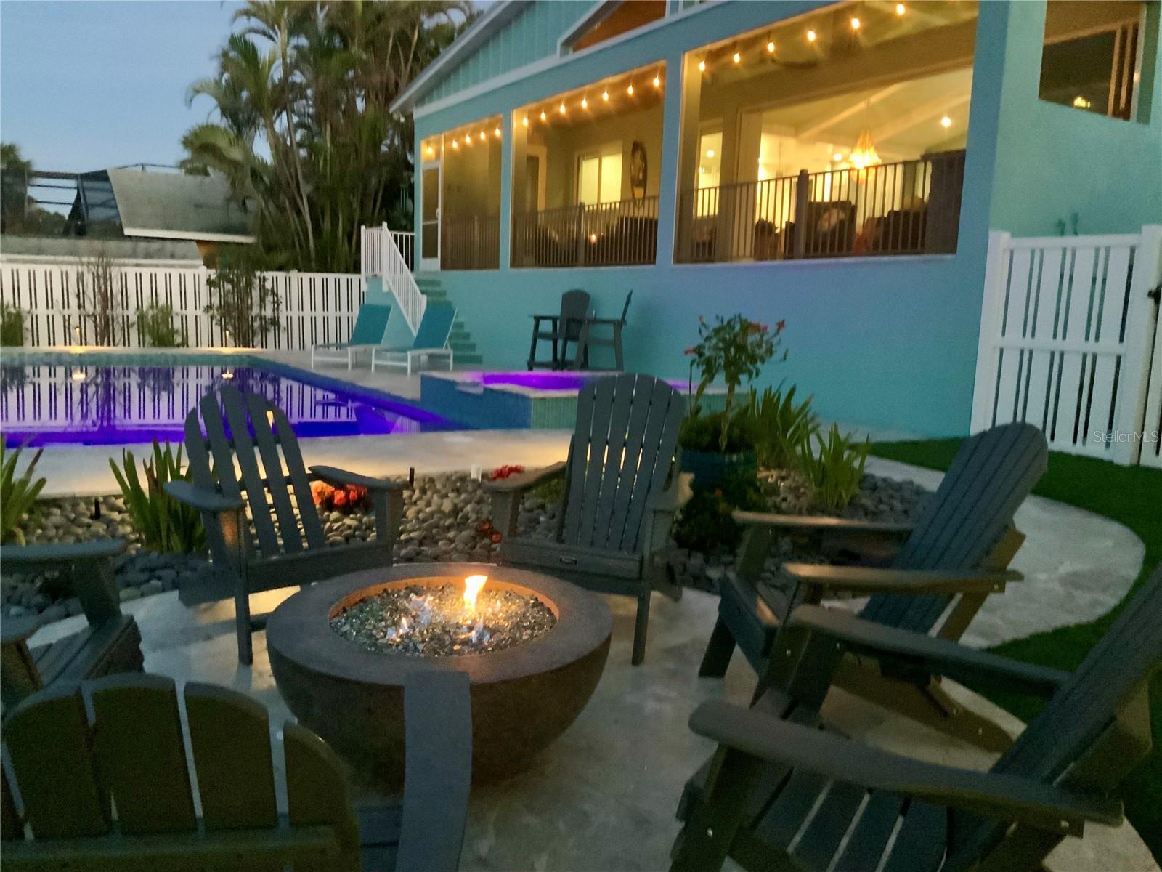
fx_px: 973
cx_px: 581
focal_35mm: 29
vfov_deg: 48.2
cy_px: 436
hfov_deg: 61.7
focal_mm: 3
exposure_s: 1/20
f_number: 1.8
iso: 500
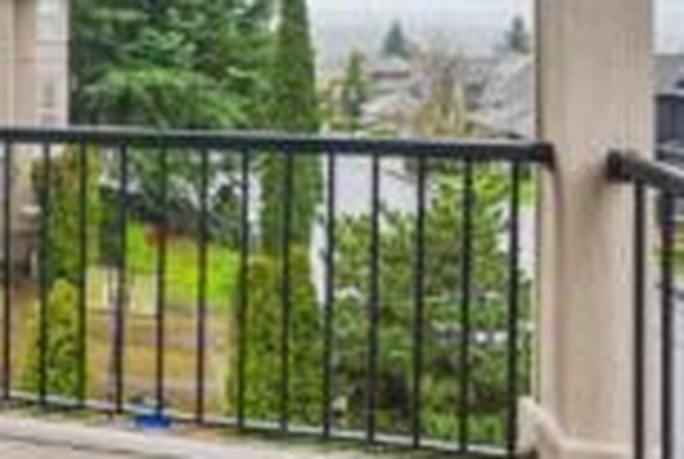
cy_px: 20
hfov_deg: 39.4
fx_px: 800
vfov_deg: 30.2
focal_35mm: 42
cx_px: -36
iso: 400
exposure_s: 1/20
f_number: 8
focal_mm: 16
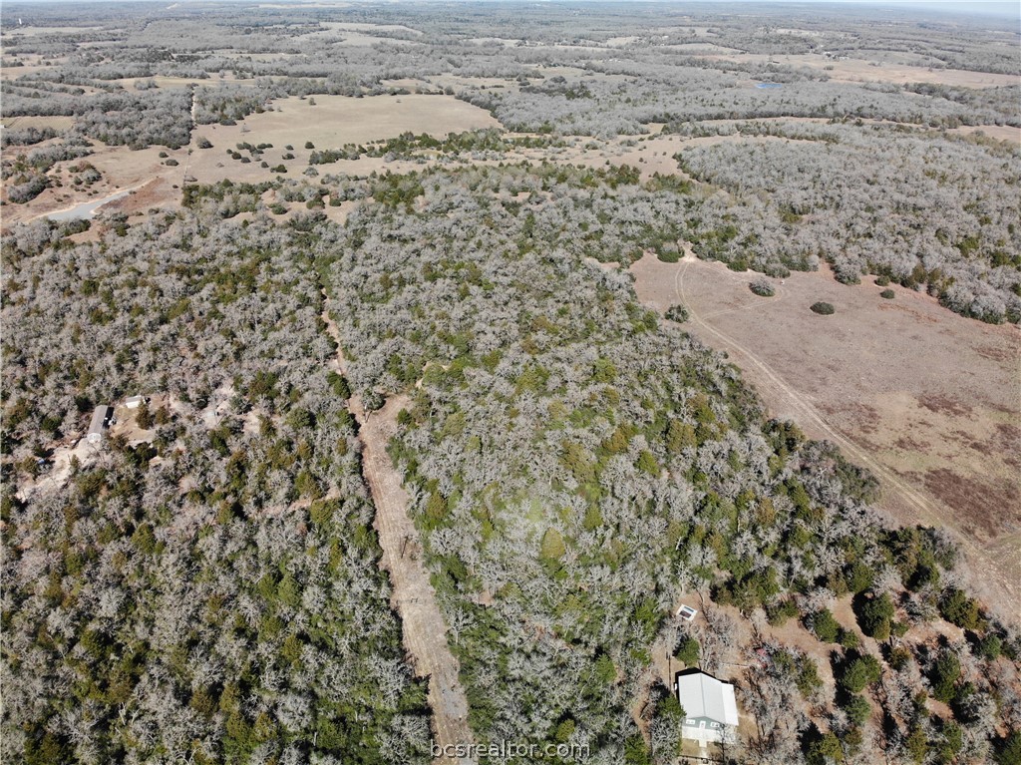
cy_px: 382
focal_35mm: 24
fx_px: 708
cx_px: 510
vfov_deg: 56.8
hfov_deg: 71.6
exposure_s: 1/166
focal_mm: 4.5
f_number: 2.8
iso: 100
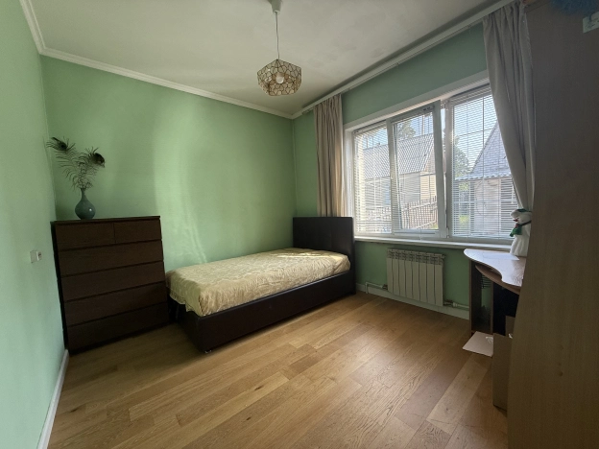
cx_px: 300
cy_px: 224
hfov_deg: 102.1
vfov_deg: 85.7
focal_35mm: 14
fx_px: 242
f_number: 2.2
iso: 64
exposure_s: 1/148
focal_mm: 2.22
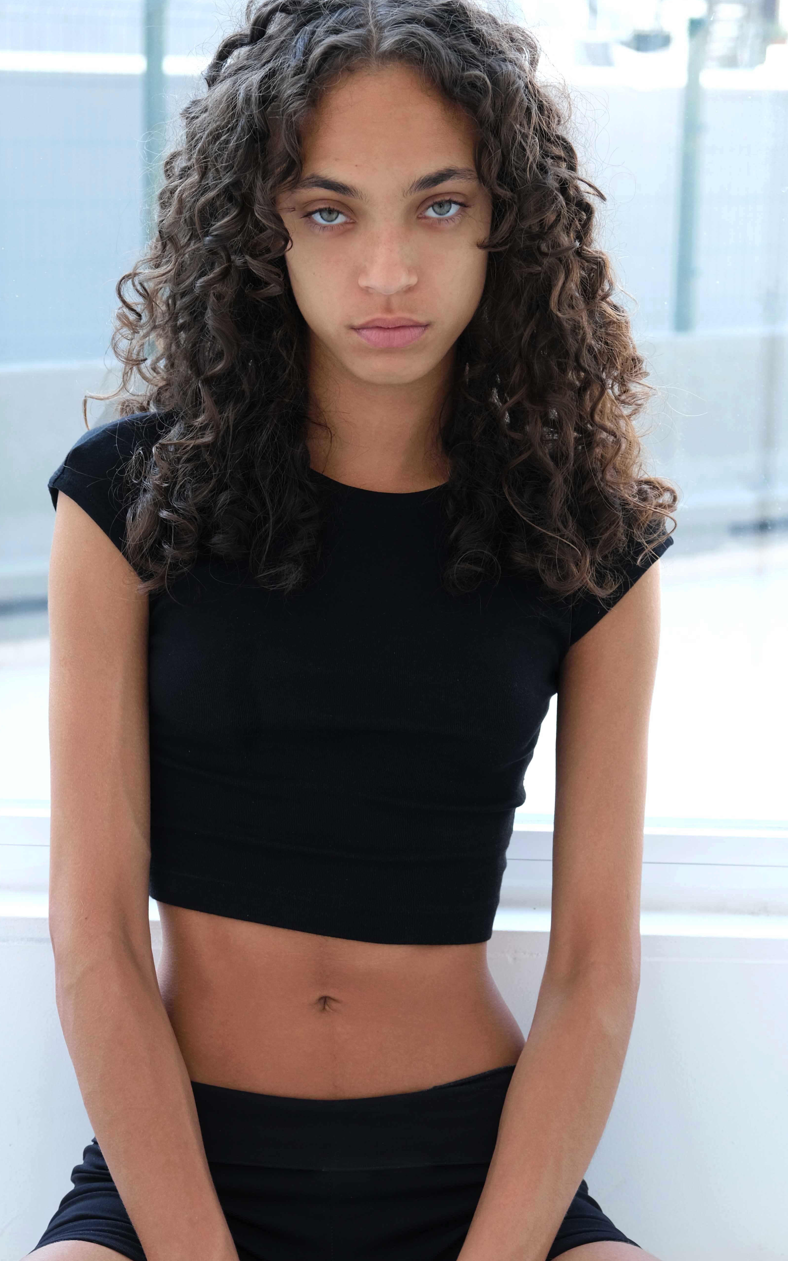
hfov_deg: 17.8
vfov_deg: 28.2
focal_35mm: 73
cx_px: 339
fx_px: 2509
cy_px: 713
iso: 500
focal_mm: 39
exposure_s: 1/125
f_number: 4
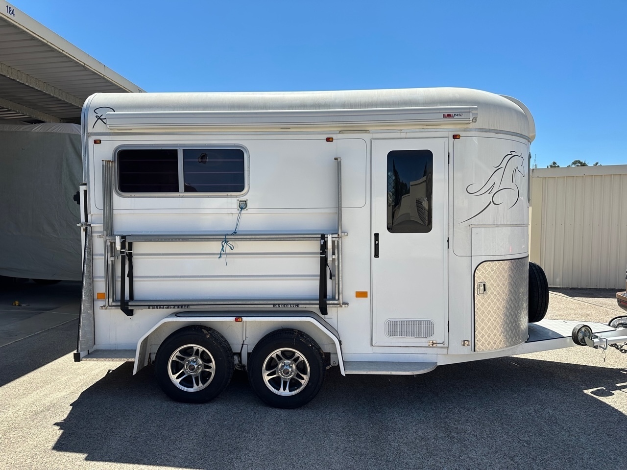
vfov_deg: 56.8
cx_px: 314
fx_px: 435
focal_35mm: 24
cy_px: 235
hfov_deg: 71.6
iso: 80
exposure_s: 1/4545
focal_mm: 6.86
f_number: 1.78
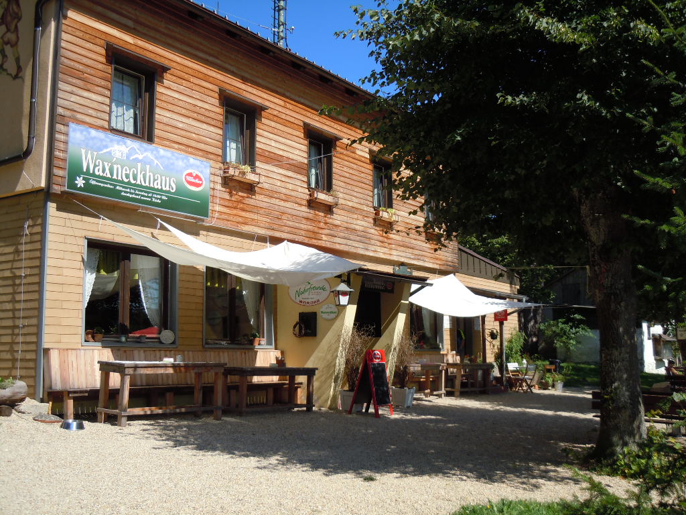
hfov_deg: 47.9
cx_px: 343
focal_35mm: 39
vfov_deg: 36.8
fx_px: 773
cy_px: 258
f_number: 3.7
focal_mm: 7.1
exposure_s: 1/800
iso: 100
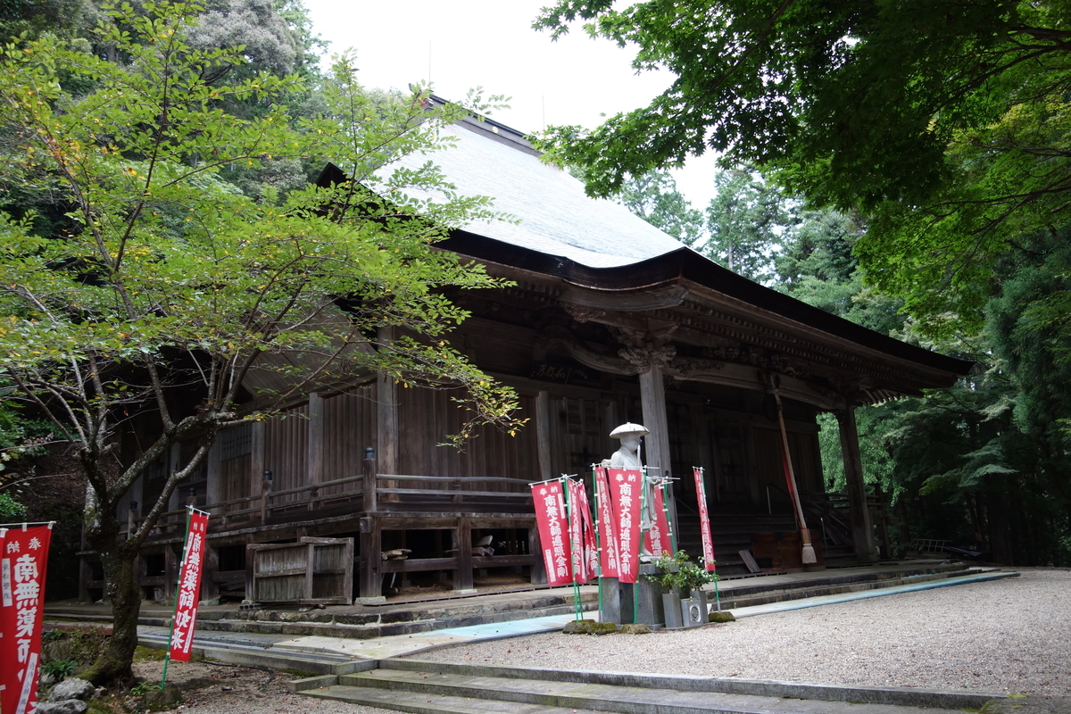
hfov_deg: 65.5
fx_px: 833
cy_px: 357
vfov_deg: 46.4
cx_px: 536
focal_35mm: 28
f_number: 2
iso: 125
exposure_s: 1/100
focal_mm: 10.4
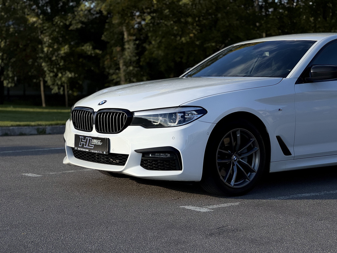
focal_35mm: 77
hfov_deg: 25.3
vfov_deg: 19.1
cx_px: 168
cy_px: 126
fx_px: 750
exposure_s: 1/840
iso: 25
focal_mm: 9
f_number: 2.8
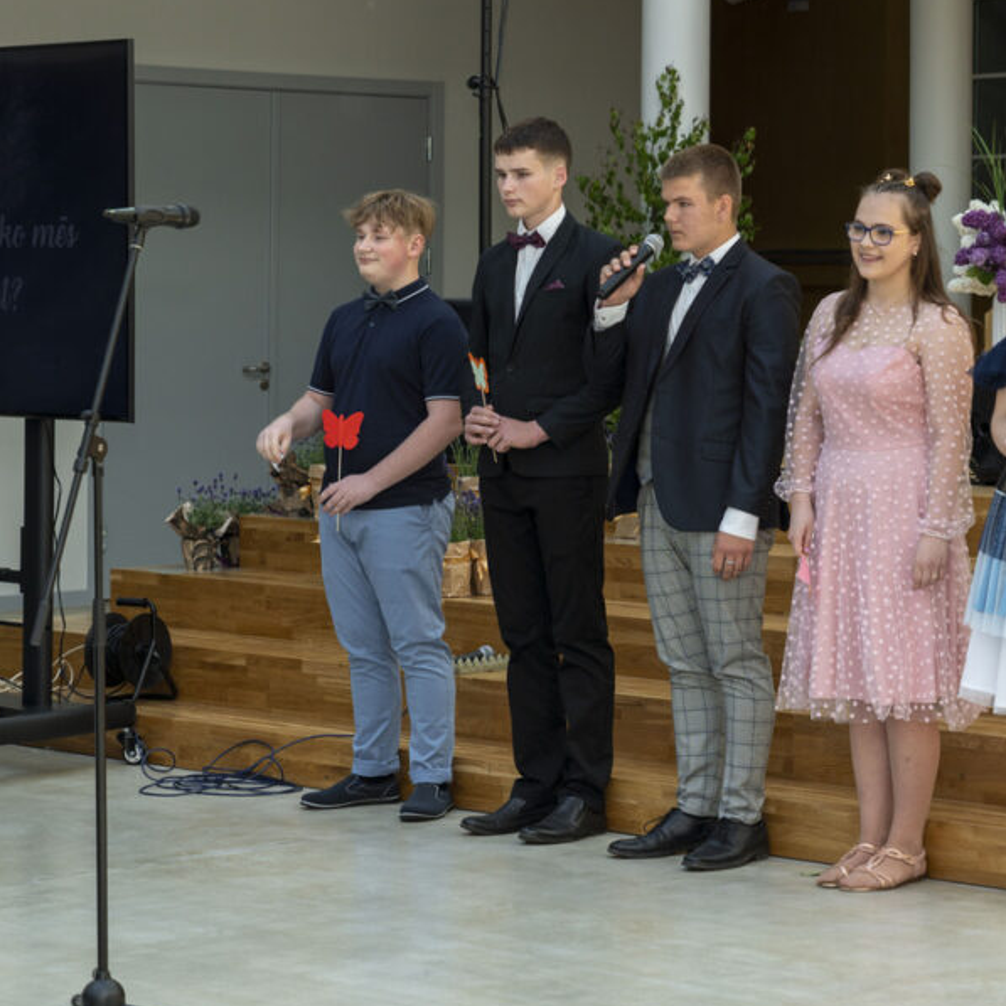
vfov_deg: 17.1
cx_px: 350
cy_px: 486
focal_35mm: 102
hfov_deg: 17.0
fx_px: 3354
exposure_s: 1/250
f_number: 5.6
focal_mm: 70
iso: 200
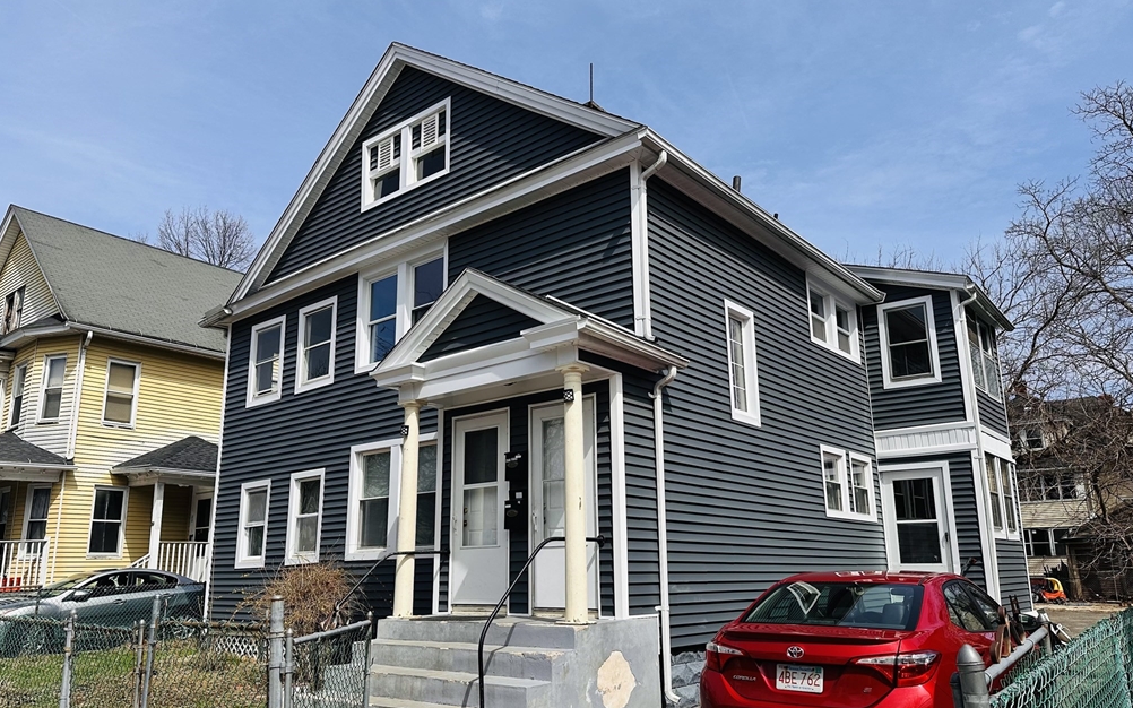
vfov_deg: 47.5
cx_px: 560
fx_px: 803
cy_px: 385
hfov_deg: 70.4
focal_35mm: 26
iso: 80
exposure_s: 1/5848
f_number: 1.78
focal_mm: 6.86
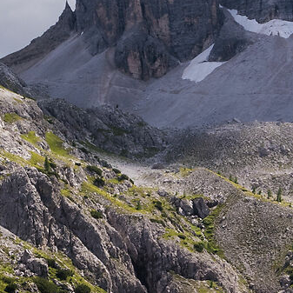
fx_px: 929
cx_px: -153
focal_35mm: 97
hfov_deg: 16.3
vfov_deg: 17.7
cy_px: 46
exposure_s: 1/125
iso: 100
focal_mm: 16
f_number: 10
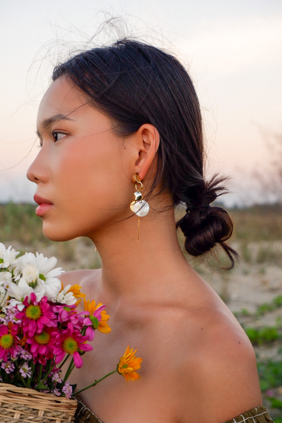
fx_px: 799
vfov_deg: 29.7
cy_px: 212
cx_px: 141
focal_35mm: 68
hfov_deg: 20.0
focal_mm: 45
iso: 400
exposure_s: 1/100
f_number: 5.6
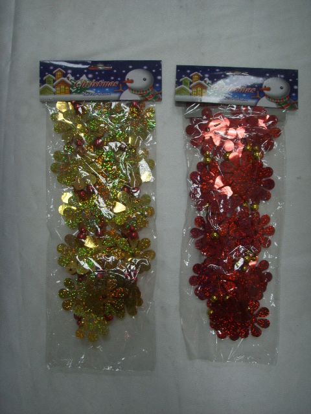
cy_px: 207
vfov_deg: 47.9
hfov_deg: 36.8
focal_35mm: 39
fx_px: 467
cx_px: 156
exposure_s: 1/45
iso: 100
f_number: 3.5
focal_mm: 6.6
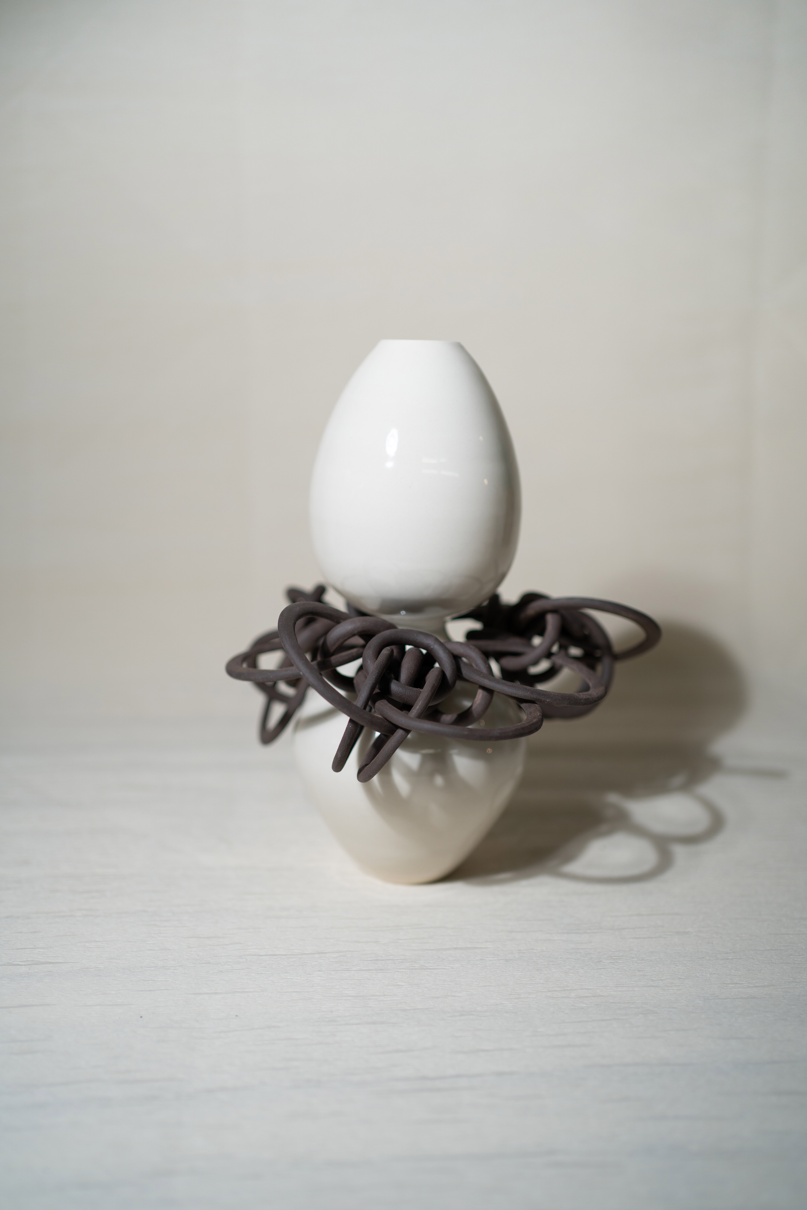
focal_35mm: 35
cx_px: 404
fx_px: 1177
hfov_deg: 37.9
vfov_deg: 54.4
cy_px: 605
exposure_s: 1/800
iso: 125
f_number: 1.8
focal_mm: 35
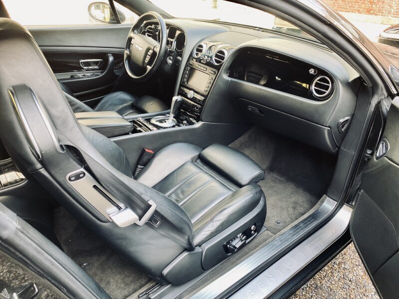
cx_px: 200
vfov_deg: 53.1
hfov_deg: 67.3
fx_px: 300
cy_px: 150
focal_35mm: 26
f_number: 1.8
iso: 125
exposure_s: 1/110
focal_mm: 4.25
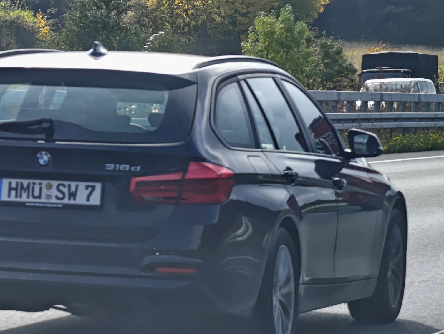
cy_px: 199
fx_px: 1477
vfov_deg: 12.9
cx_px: 150
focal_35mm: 115
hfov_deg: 17.1
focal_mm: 22.5
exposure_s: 1/400
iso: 100
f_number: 2.3
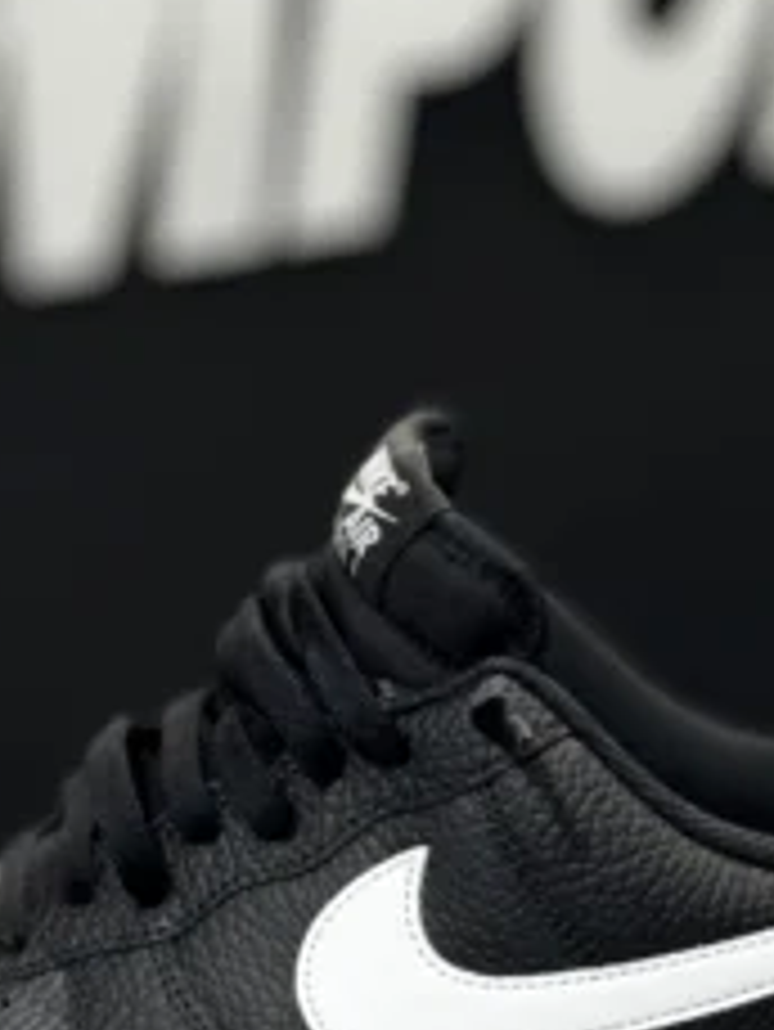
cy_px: 502
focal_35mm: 120
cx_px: 320
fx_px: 3574
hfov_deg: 12.4
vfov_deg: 16.4
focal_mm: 6.76
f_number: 1.78
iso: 250
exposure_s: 1/60
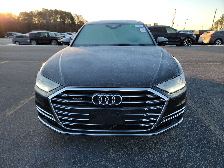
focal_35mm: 24
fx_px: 155
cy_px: 84
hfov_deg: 71.6
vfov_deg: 56.8
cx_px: 112
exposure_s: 1/128
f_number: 1.8
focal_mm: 6.7
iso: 50
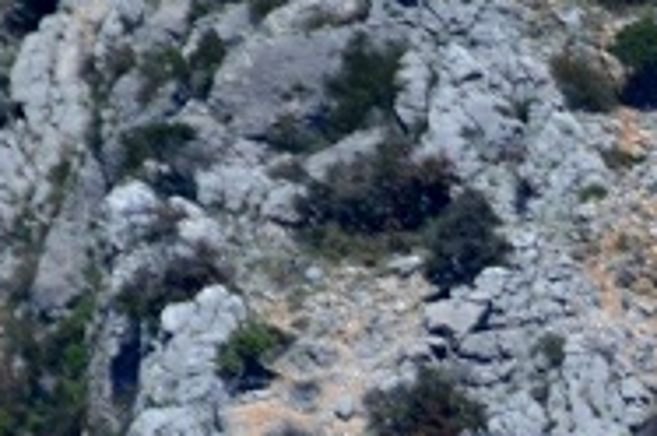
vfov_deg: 0.6
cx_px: 1477
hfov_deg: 0.9
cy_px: 1095
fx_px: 43834
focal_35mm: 2406
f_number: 5.6
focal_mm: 300
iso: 400
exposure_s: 1/2000
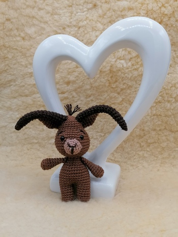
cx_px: 89
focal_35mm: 43
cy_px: 118
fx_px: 295
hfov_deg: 33.6
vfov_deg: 43.8
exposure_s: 1/180
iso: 64
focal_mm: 4.75
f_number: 1.8
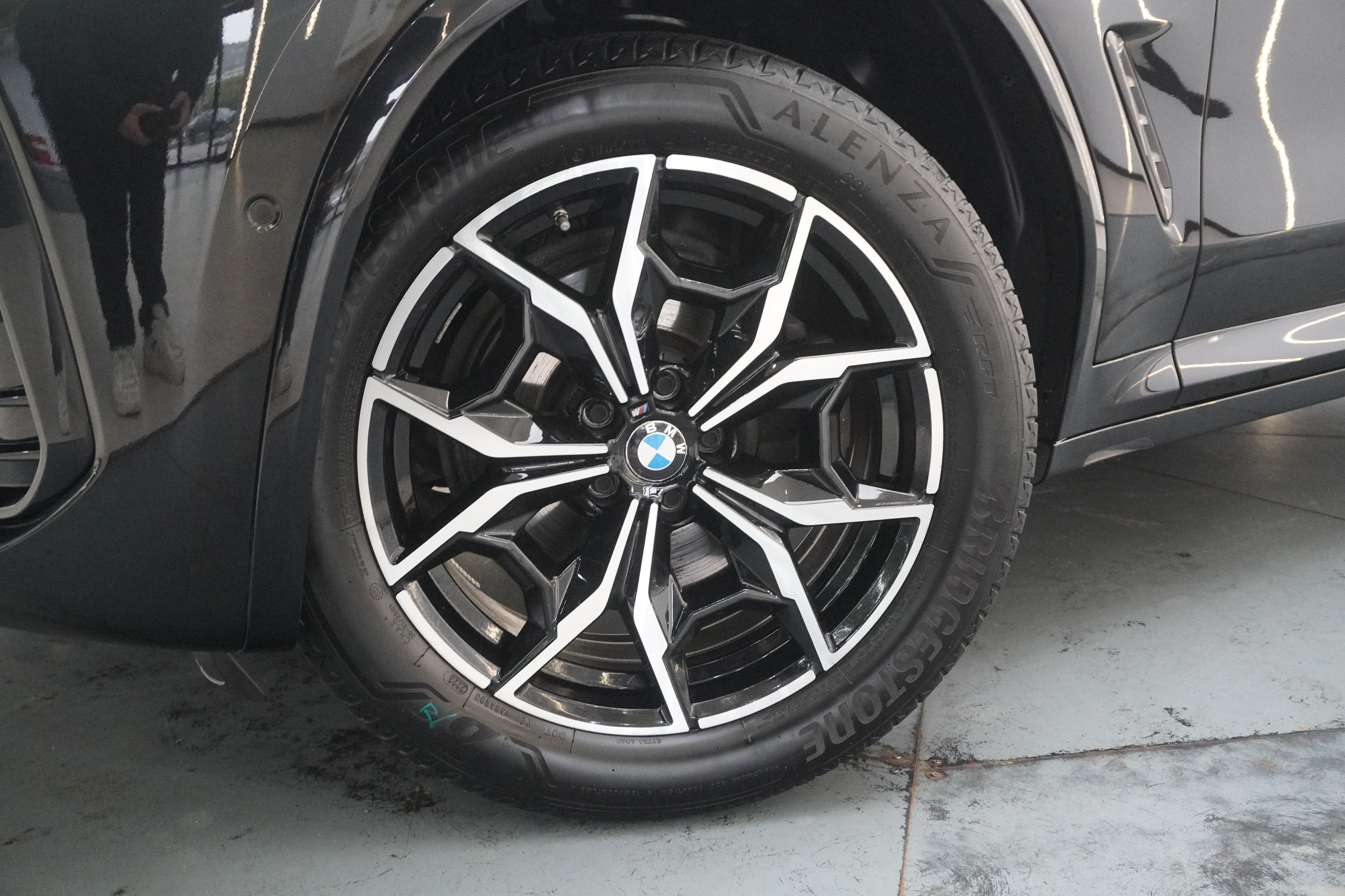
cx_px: 672
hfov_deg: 49.6
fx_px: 1457
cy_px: 448
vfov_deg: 34.2
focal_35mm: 39
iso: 6400
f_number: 6.3
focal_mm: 26
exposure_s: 1/80
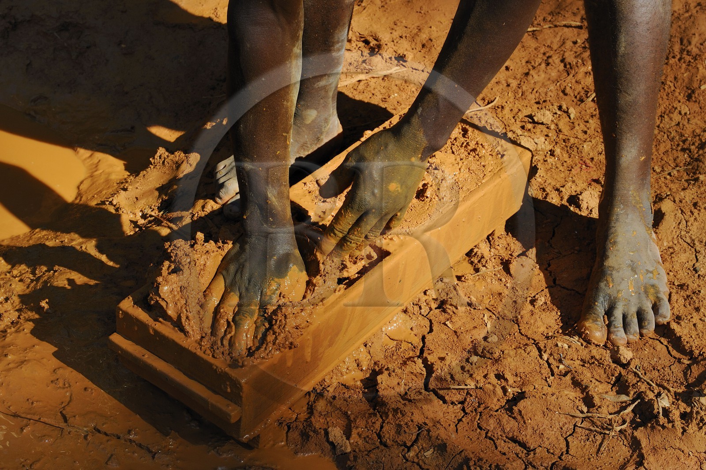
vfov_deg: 21.9
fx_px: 1216
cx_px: 353
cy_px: 235
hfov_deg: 32.4
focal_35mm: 62
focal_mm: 62
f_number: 11
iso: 400
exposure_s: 1/250
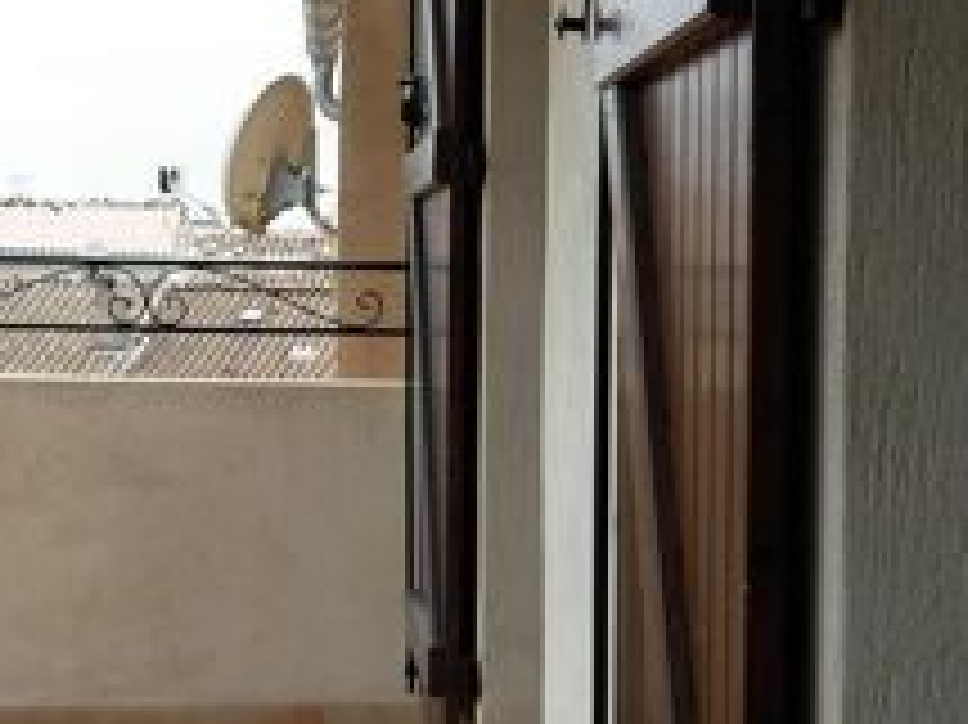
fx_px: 2376
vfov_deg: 17.2
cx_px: 684
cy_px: 103
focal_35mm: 85
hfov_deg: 22.9
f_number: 2.9
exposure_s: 1/542
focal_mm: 6.3
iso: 79
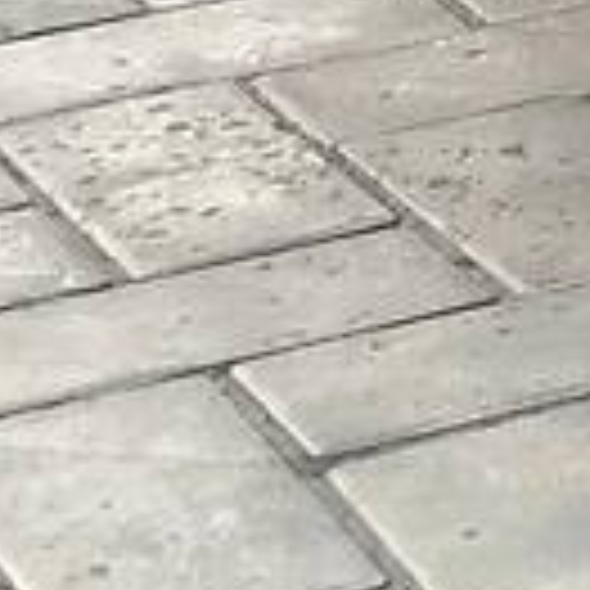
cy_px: -482
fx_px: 5419
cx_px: 1675
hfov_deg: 5.9
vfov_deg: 6.1
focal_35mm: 281
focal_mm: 6
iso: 100
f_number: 2.4
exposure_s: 1/50
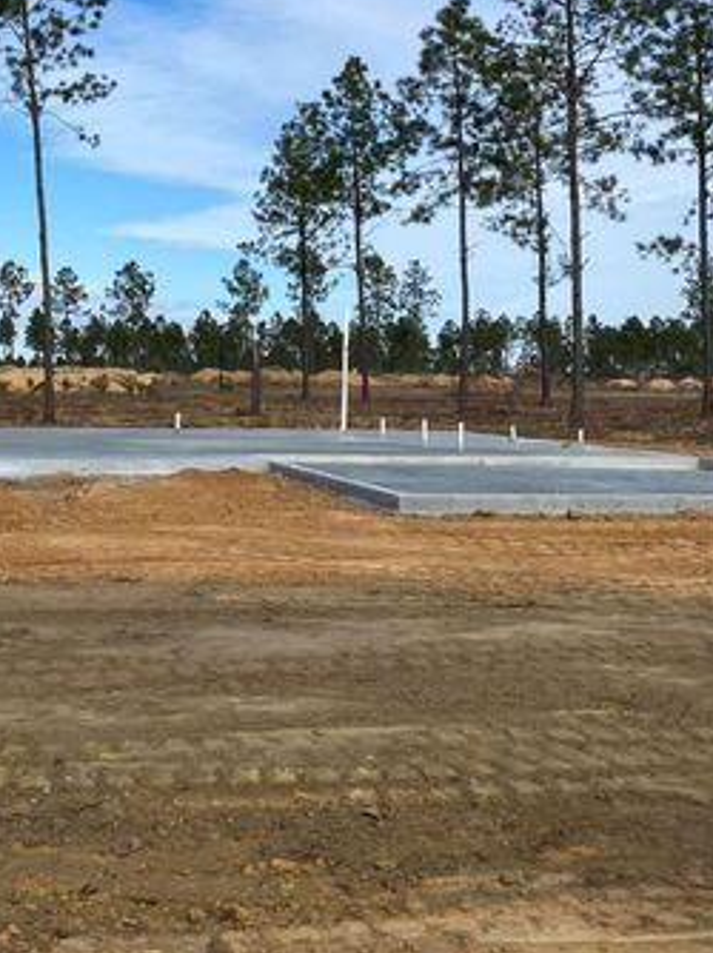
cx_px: 40
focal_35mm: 52
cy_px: 358
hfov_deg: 26.8
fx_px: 1430
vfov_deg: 36.6
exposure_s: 1/3040
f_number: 1.8
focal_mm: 4.25
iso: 32
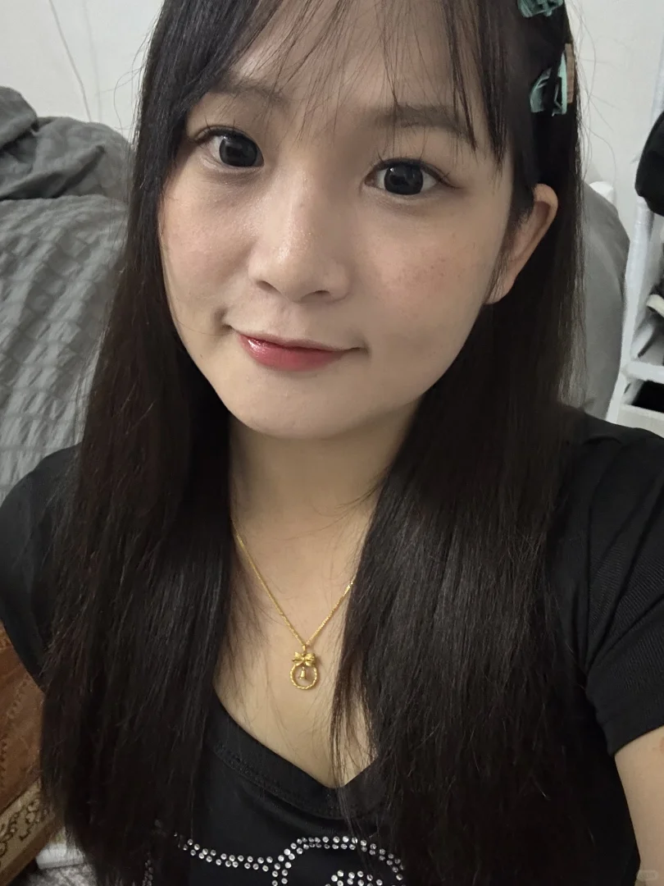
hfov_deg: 46.8
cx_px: 332
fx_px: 767
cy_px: 443
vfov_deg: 60.0
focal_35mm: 30
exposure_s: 1/17
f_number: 1.9
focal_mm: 2.69
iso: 640
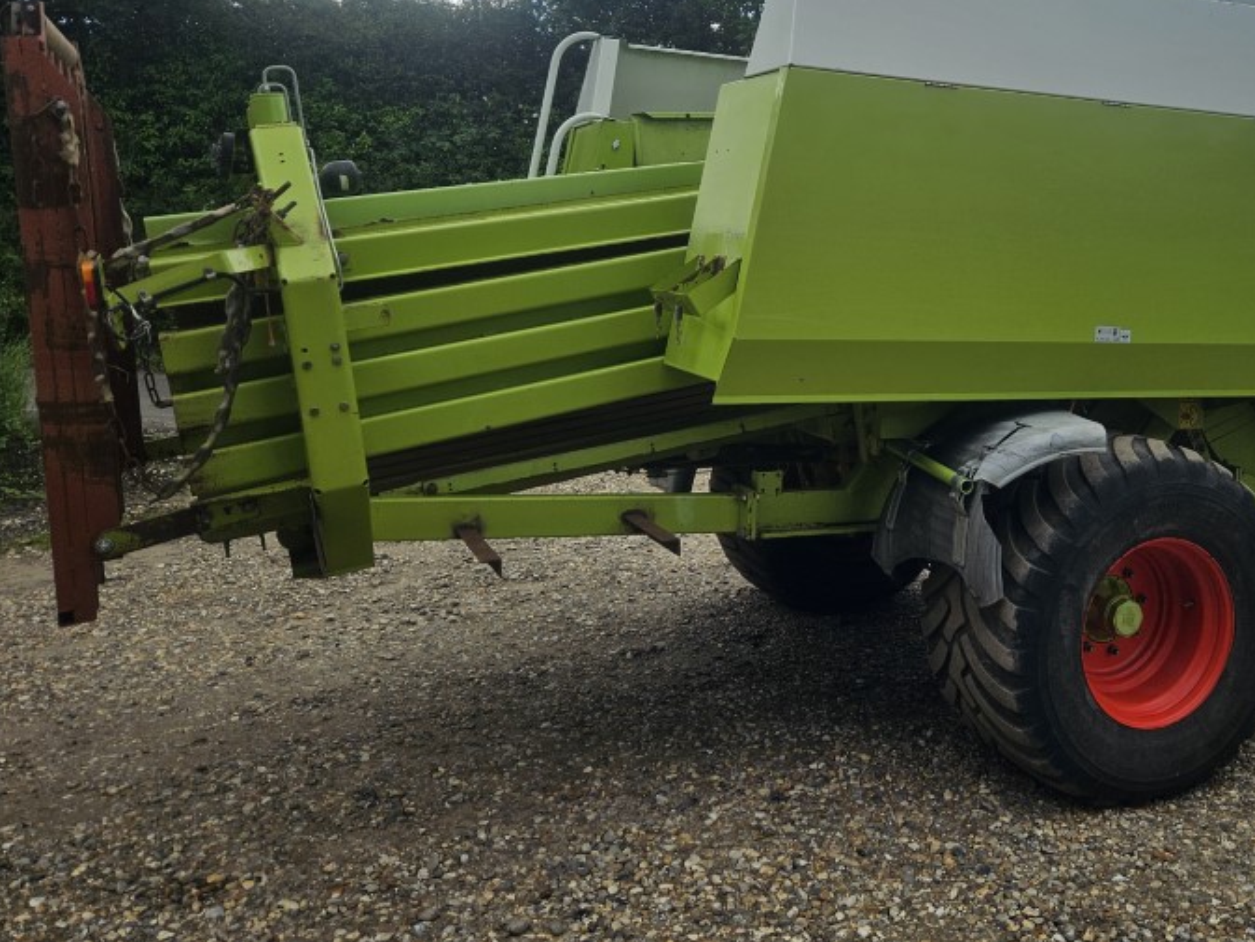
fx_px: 1269
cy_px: 313
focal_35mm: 35
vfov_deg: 40.2
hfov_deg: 51.2
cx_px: 880
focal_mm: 5.4
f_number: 1.8
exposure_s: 1/1064
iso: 25
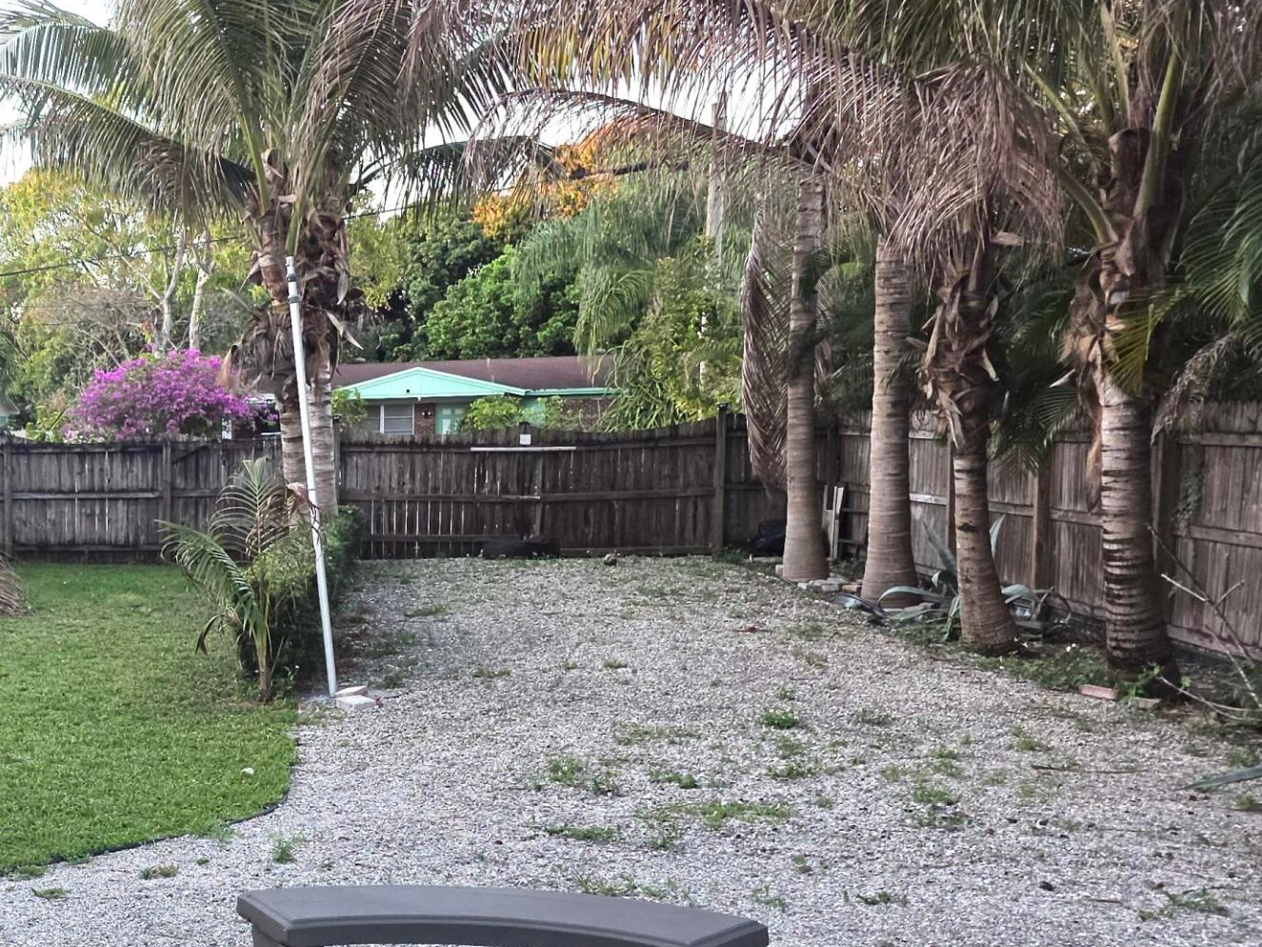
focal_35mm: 50
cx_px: -76
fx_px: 1823
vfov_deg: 28.8
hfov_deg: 33.9
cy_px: 669
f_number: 1.7
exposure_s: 1/60
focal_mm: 6.3
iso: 20
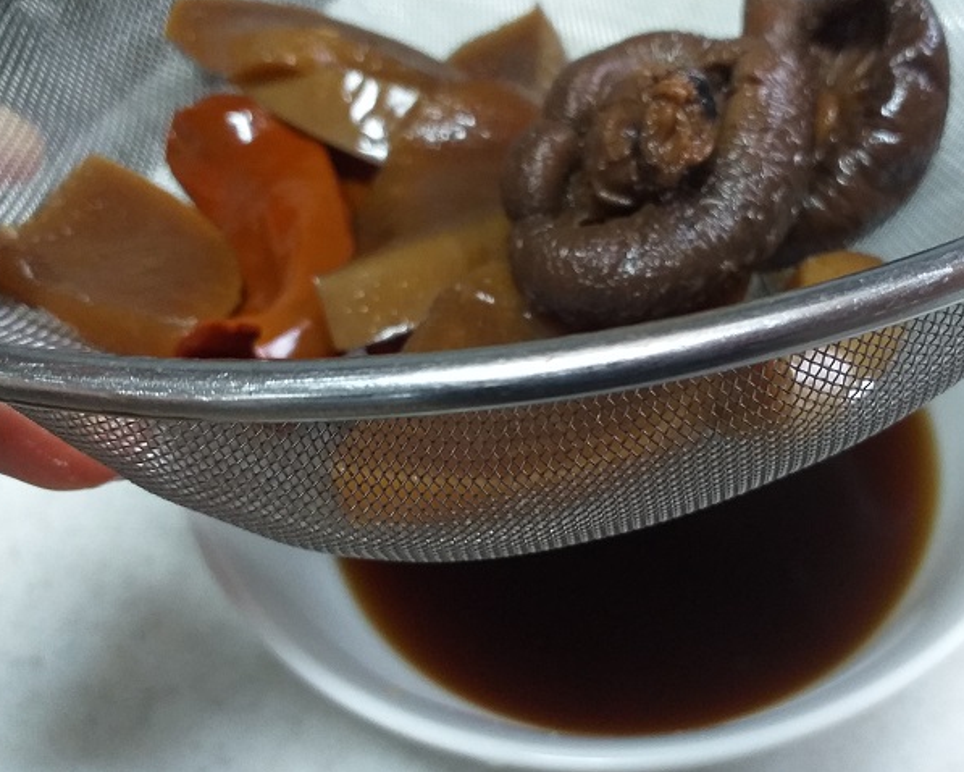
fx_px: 970
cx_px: 623
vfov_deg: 43.3
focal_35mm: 34
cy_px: 423
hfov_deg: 52.1
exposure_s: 1/24
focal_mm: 3.6
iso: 200
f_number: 1.9
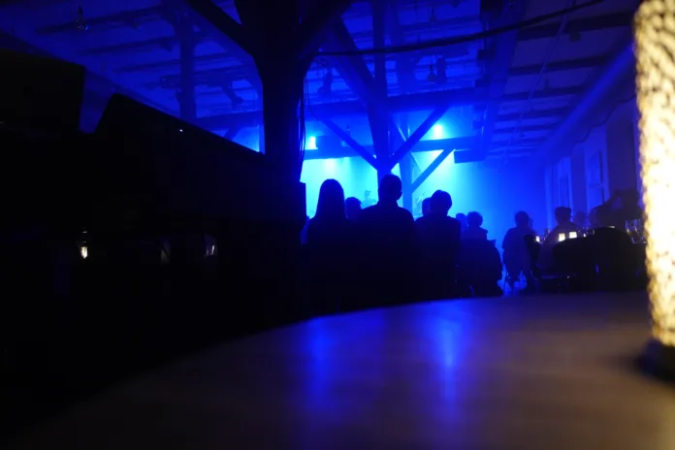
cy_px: 225
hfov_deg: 73.7
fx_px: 450
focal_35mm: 24
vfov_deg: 53.1
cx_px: 338
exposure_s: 1/25
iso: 800
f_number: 1.8
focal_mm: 9.4
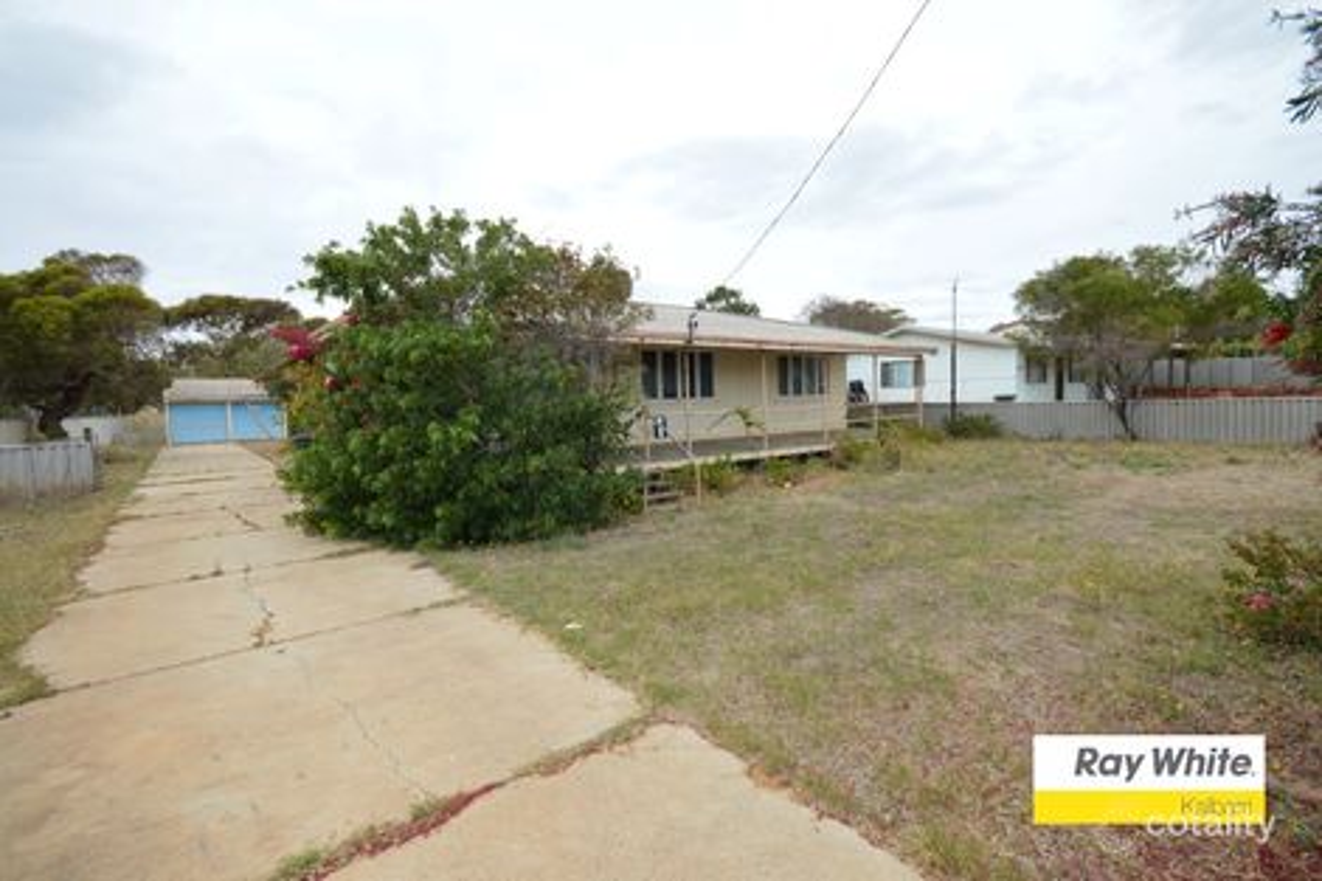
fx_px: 606
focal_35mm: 16
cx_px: 661
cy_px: 440
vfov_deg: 72.0
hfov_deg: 95.0
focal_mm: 11
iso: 100
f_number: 7.1
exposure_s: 1/200
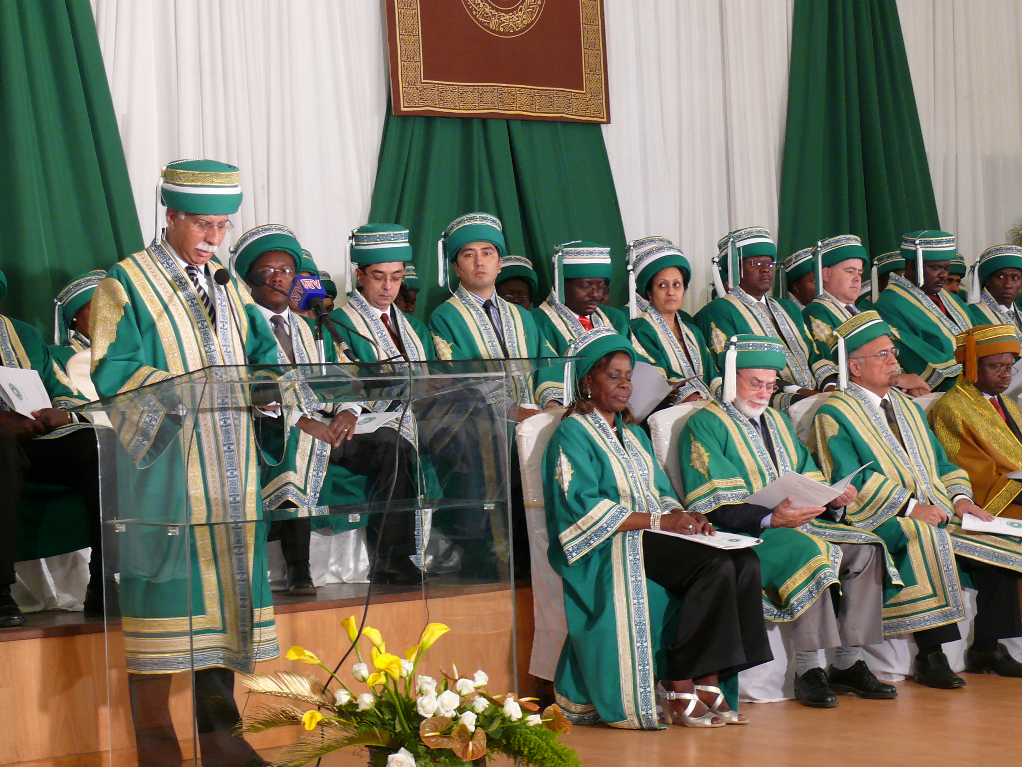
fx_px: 2214
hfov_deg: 26.0
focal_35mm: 75
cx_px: 511
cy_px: 384
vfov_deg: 19.6
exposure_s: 1/13
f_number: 3.2
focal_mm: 12.5
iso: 200
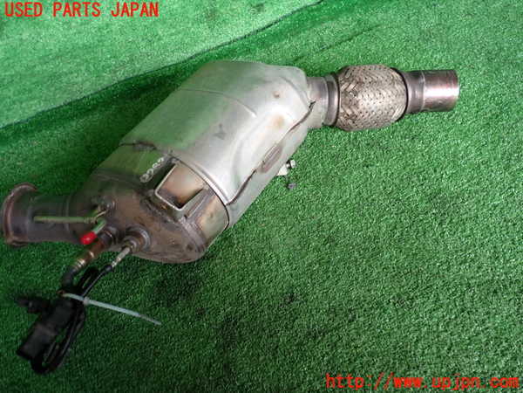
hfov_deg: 60.0
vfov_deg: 46.8
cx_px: 262
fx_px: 453
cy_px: 196
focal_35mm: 30
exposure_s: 1/50
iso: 200
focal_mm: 5.4
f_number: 2.3
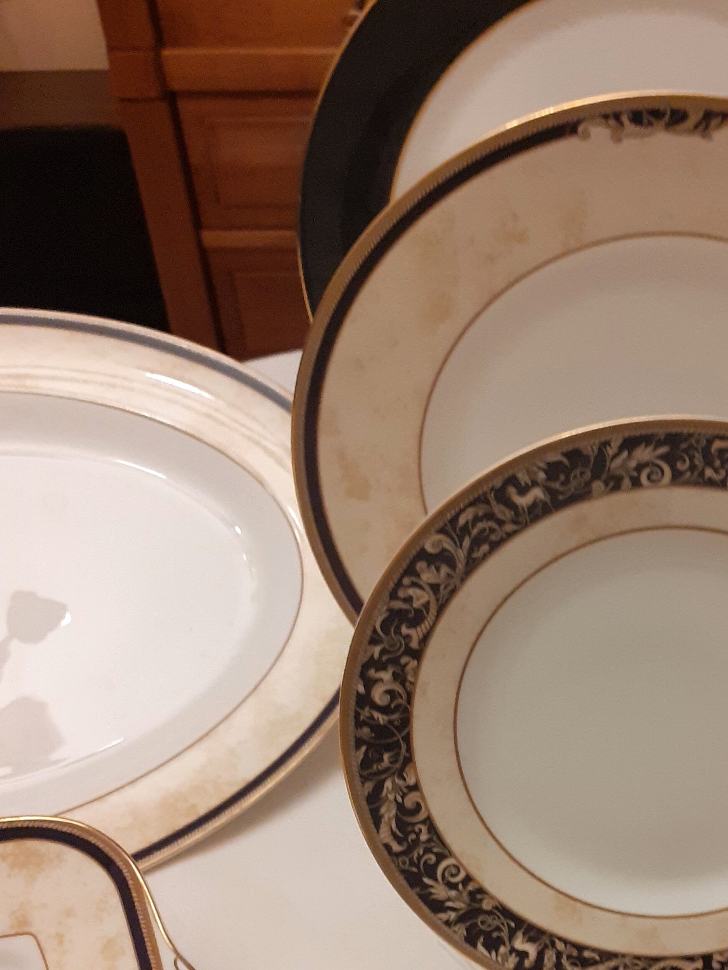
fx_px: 1346
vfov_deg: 38.9
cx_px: 640
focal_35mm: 48
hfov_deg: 29.2
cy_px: 696
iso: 200
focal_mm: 3.6
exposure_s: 1/33
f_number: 1.9
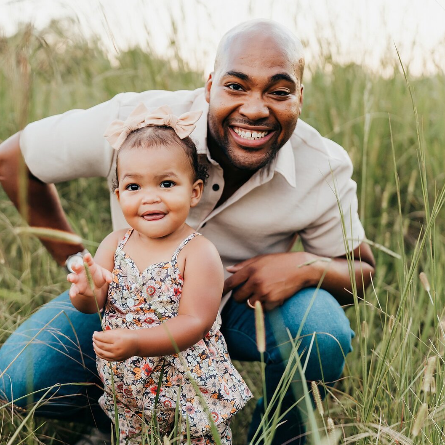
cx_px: 163
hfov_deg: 37.3
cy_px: 224
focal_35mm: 45
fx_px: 654
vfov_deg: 37.6
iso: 500
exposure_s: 1/1000
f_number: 2.2
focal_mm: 35
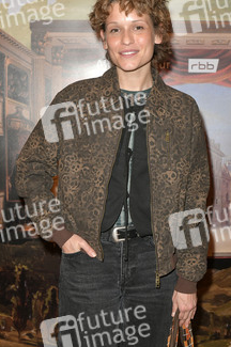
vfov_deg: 34.0
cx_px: 126
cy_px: 171
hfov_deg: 22.9
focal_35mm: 59
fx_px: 569
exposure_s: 1/125
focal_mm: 48
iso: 2000
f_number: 5.6
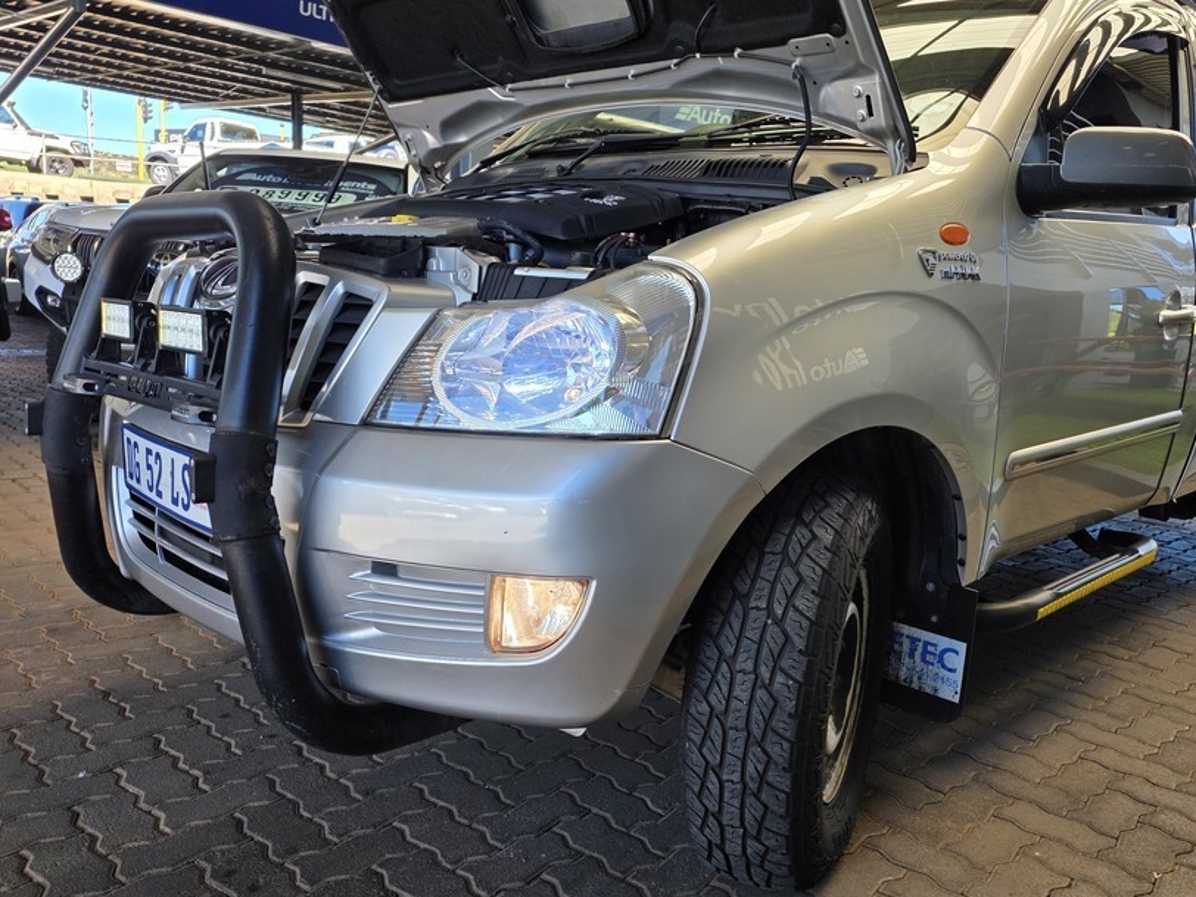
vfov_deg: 48.2
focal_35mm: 29
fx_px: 1002
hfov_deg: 61.3
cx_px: 692
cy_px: 461
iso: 40
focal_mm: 6.25
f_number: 1.7
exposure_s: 1/180
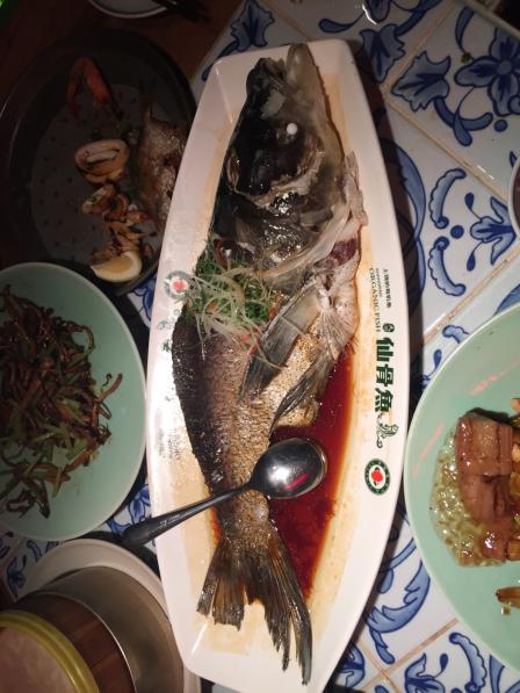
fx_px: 581
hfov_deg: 48.2
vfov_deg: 61.6
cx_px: 260
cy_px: 346
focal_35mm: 29
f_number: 2.2
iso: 32
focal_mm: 4.15
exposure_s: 1/33
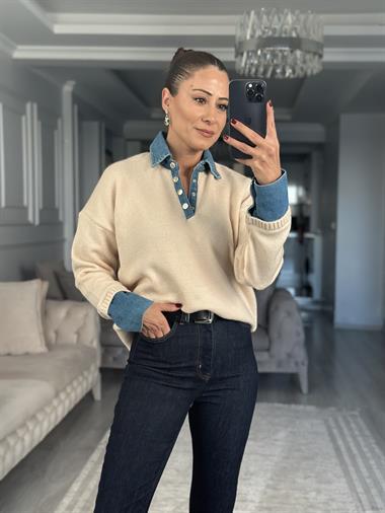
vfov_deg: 39.6
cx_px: 192
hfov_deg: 30.3
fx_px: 711
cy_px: 256
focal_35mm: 48
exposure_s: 1/120
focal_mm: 6.86
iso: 125
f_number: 1.78
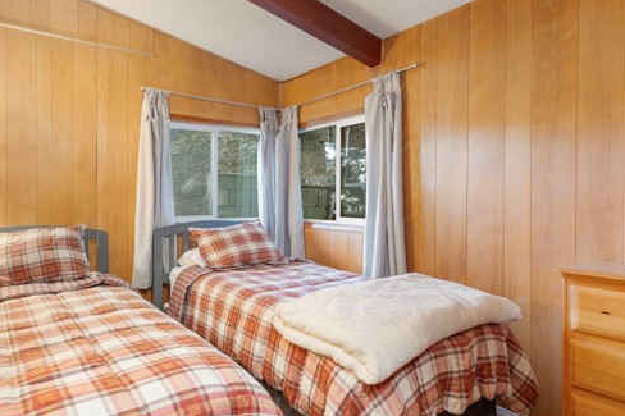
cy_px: 211
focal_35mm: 21
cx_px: 233
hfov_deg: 79.7
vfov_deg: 59.5
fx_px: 364
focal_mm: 16
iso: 320
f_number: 5.6
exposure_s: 1/3
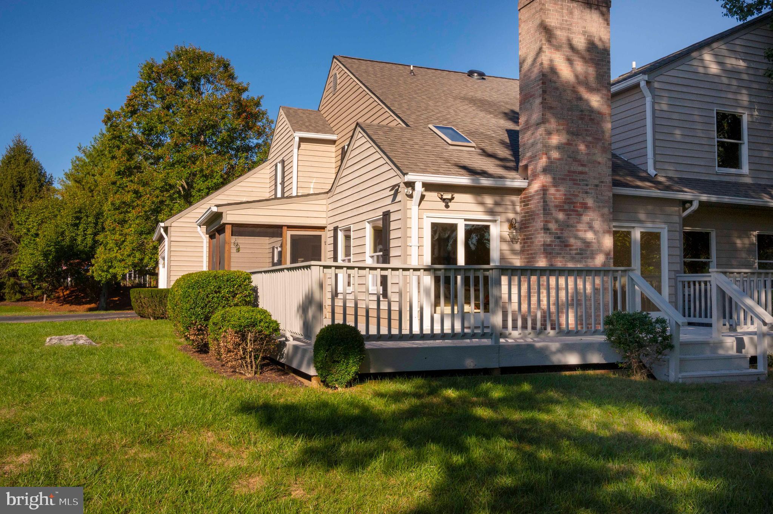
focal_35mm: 32
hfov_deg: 59.5
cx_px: 386
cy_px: 257
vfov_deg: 41.6
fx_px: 676
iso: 1000
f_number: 16
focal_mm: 31.5
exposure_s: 1/1000
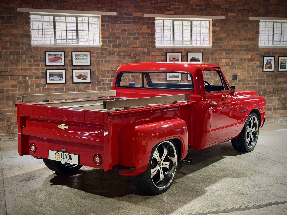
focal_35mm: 48
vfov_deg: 30.3
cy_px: 108
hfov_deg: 39.7
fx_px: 398
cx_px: 144
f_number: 1.78
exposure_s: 1/33
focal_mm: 6.76
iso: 250
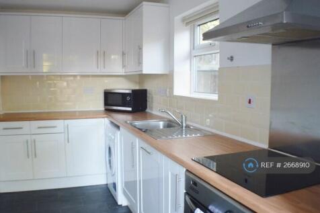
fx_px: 373
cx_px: 160
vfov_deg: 31.9
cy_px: 106
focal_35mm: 42
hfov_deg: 46.4
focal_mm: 28
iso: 720
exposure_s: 1/60
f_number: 4.2
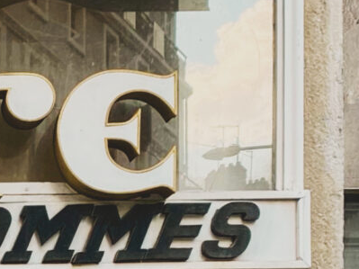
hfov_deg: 11.0
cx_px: -294
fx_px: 1731
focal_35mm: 167
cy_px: 458
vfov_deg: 8.6
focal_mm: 4.25
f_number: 1.8
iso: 32
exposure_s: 1/140
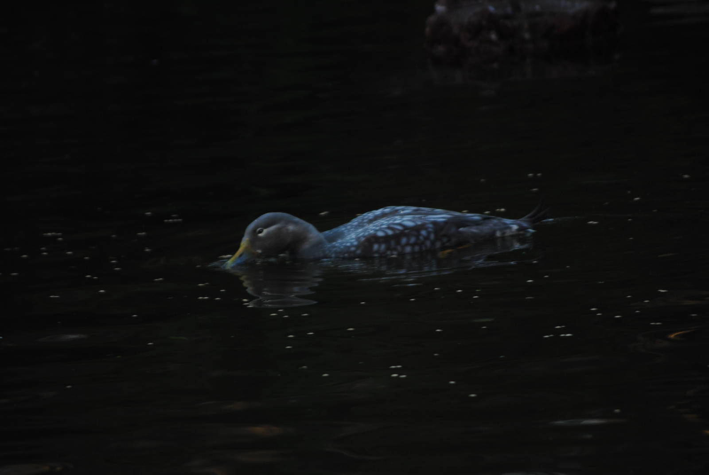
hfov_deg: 6.9
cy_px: 238
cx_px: 354
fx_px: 5915
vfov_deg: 4.6
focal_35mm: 300
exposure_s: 1/60
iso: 200
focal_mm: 200
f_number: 5.6
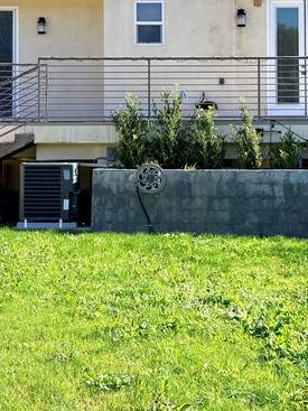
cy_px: 106
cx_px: 143
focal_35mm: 67
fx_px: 795
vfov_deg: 28.6
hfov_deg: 21.9
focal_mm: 6.76
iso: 80
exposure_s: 1/2525
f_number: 1.78
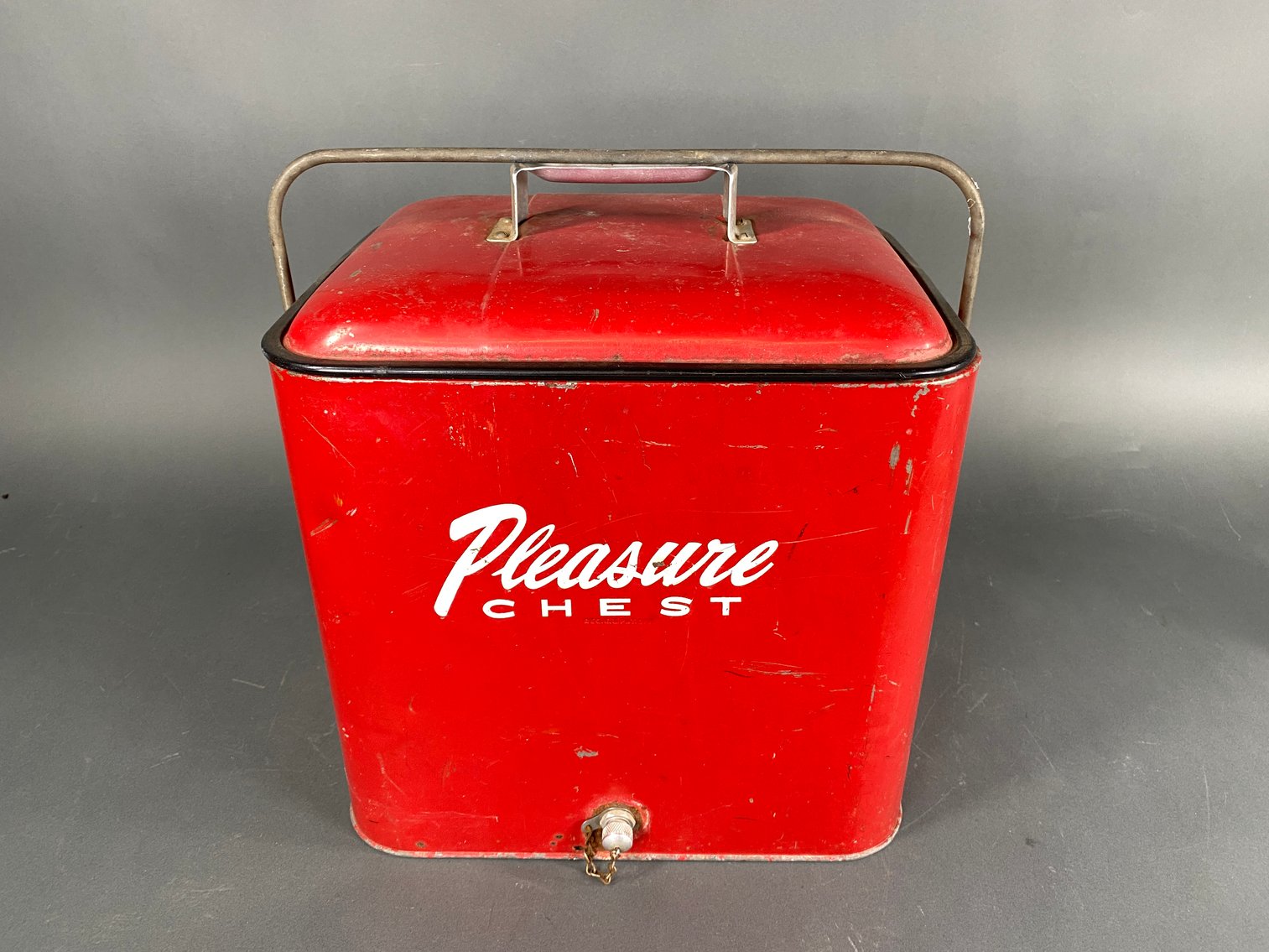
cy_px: 476
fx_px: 953
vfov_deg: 53.1
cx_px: 634
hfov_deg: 67.3
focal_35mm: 26
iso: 100
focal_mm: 4.25
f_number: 1.8
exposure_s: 1/60
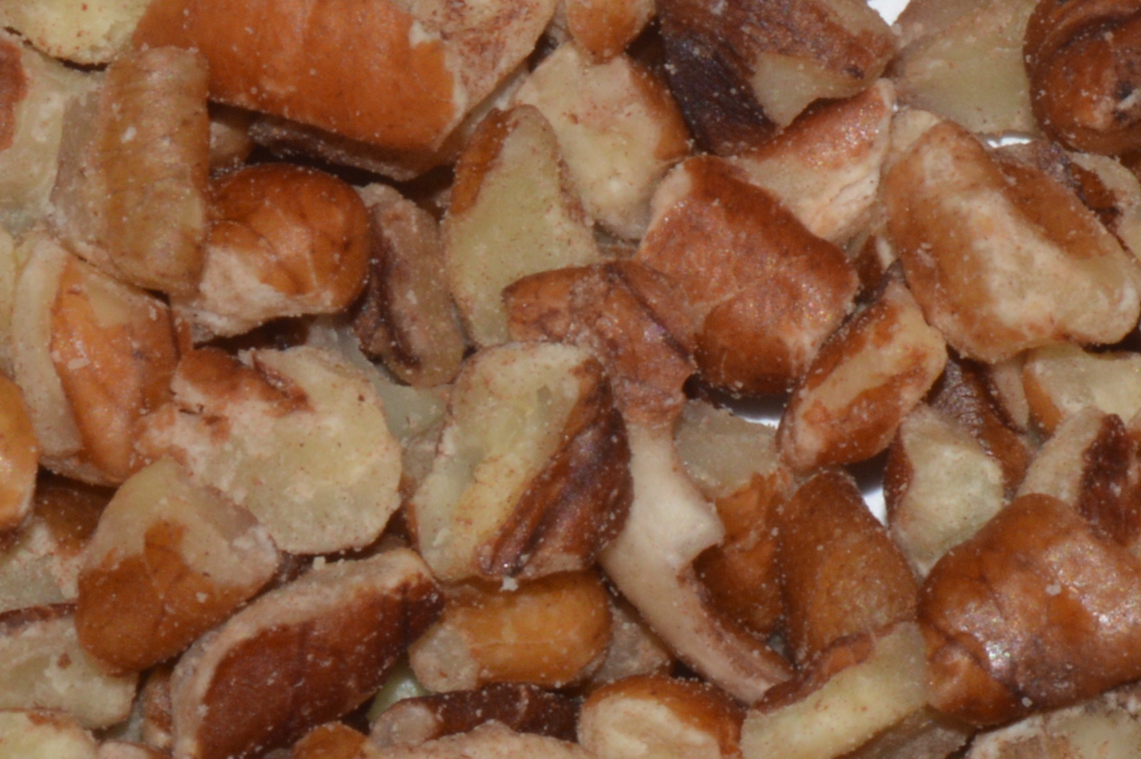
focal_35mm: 568
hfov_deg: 3.6
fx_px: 17982
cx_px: 1922
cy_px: -164
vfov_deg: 2.4
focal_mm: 105
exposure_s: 1/200
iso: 200
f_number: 22
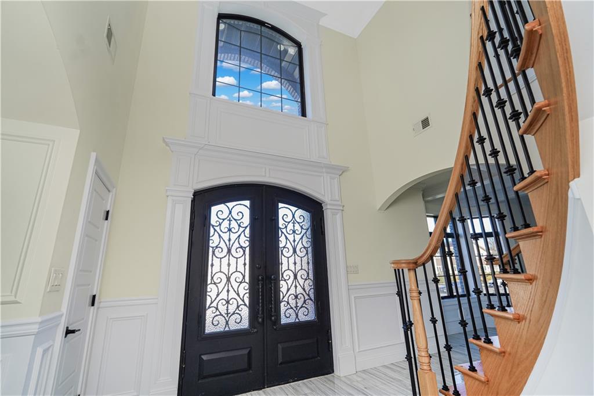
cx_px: 297
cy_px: 198
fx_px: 264
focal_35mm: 16
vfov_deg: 73.7
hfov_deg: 96.8
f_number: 5
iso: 50
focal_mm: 16
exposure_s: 1/50
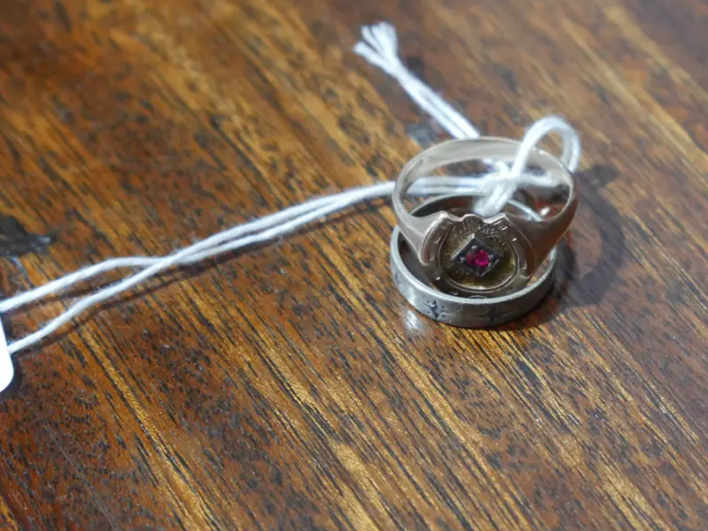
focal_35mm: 98
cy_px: 254
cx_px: 434
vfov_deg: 15.1
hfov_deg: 20.0
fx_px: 2005
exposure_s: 1/60
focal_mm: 38
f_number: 6.3
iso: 3200
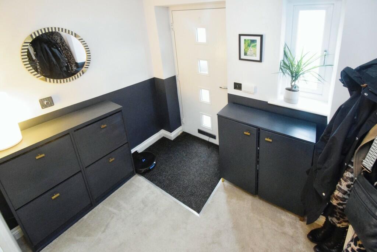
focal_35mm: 15
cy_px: 126
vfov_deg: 77.3
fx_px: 157
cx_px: 188
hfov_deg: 100.4
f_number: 3.5
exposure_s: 1/60
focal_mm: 10
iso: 3600
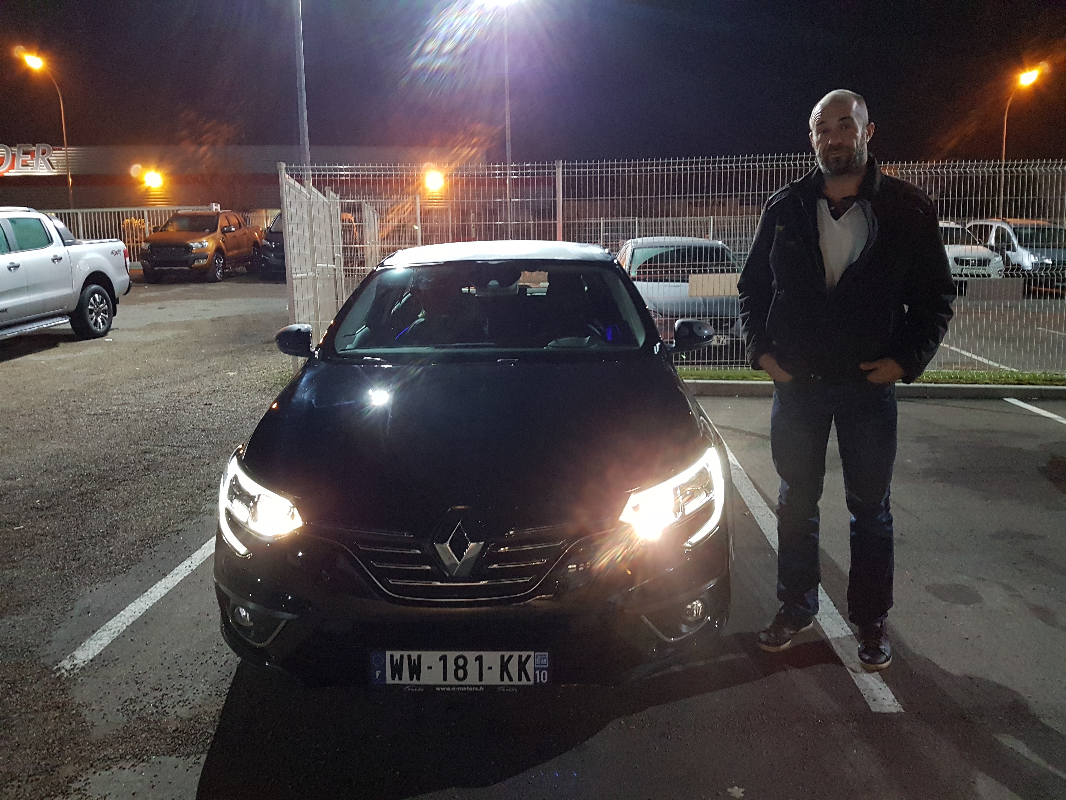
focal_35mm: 26
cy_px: 400
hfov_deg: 67.3
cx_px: 533
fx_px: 801
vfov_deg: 53.1
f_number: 1.7
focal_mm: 4.2
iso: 320
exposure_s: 1/10
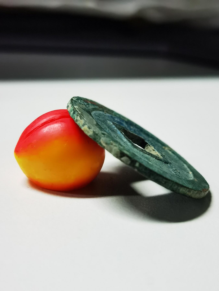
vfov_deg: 28.2
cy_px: 146
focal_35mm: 69
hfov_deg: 21.3
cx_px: 110
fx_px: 582
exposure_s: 1/100
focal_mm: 6.71
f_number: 1.9
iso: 640
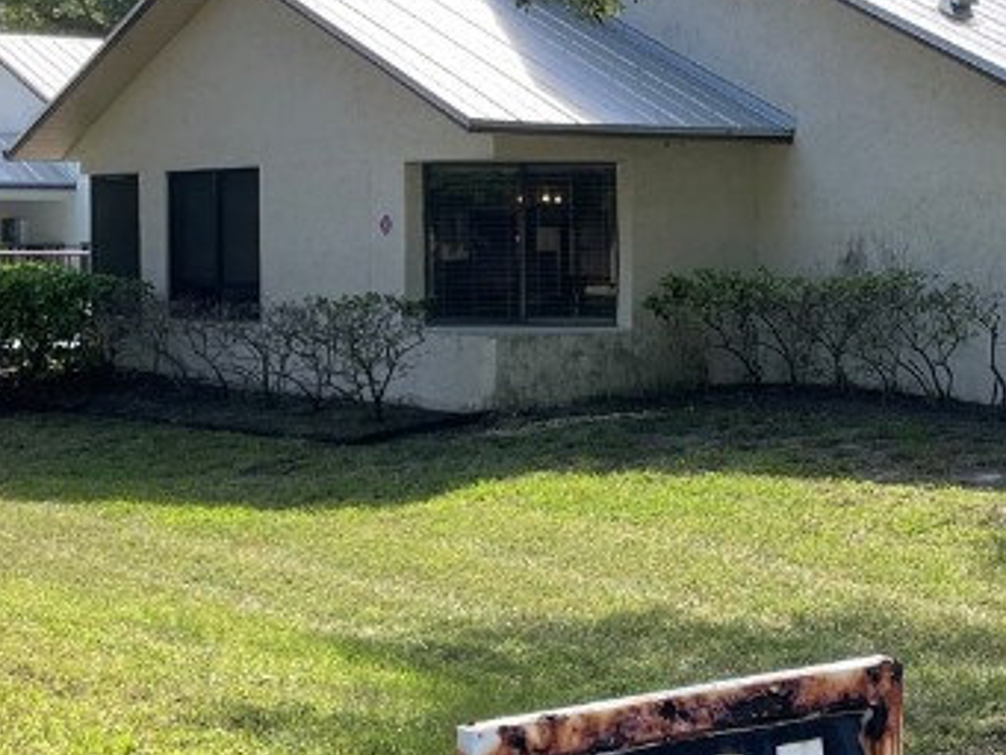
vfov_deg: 18.9
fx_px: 2268
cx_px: 817
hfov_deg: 24.6
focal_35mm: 78
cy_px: 289
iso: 32
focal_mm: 4.2
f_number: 1.6
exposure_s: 1/1383
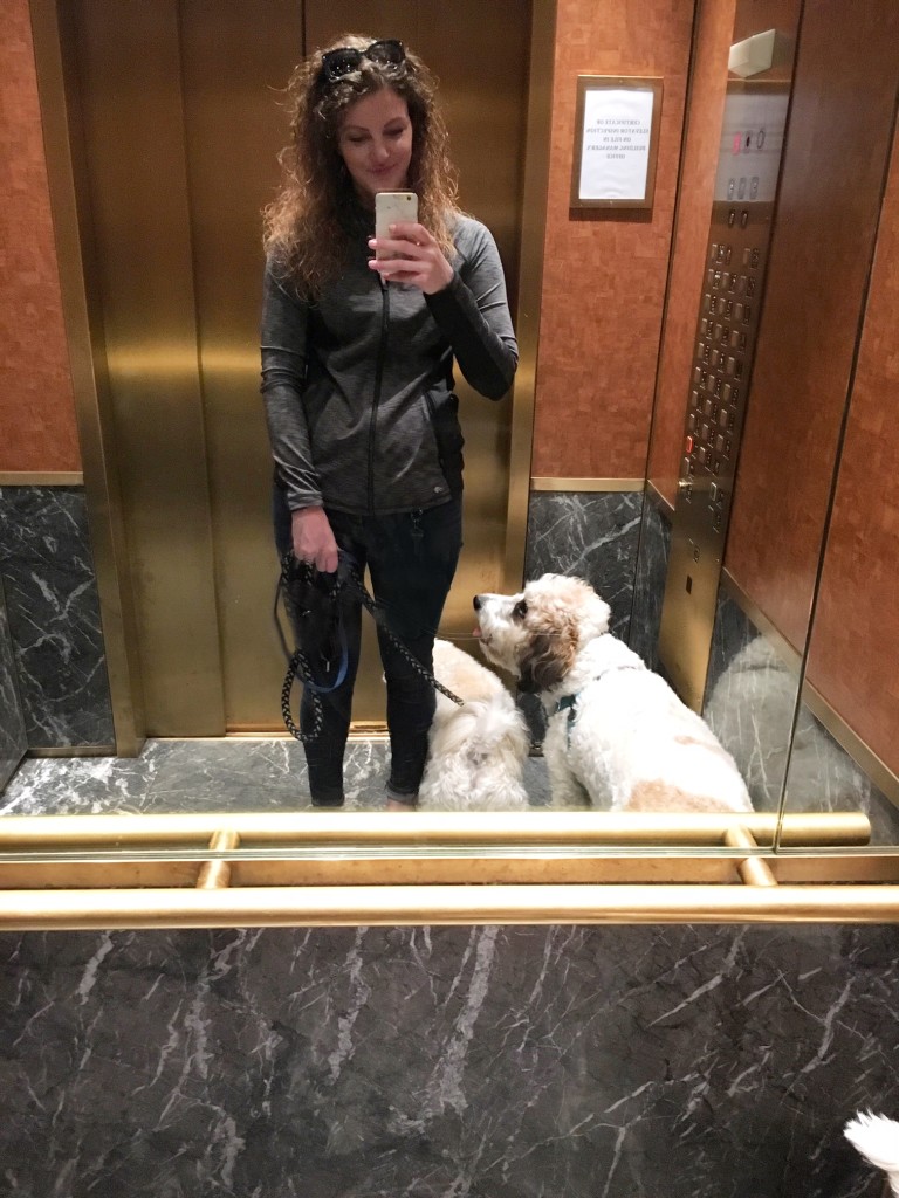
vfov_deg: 61.7
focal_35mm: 29
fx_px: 1004
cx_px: 450
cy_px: 599
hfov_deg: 48.2
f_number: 2.2
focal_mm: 4.15
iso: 250
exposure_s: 1/15
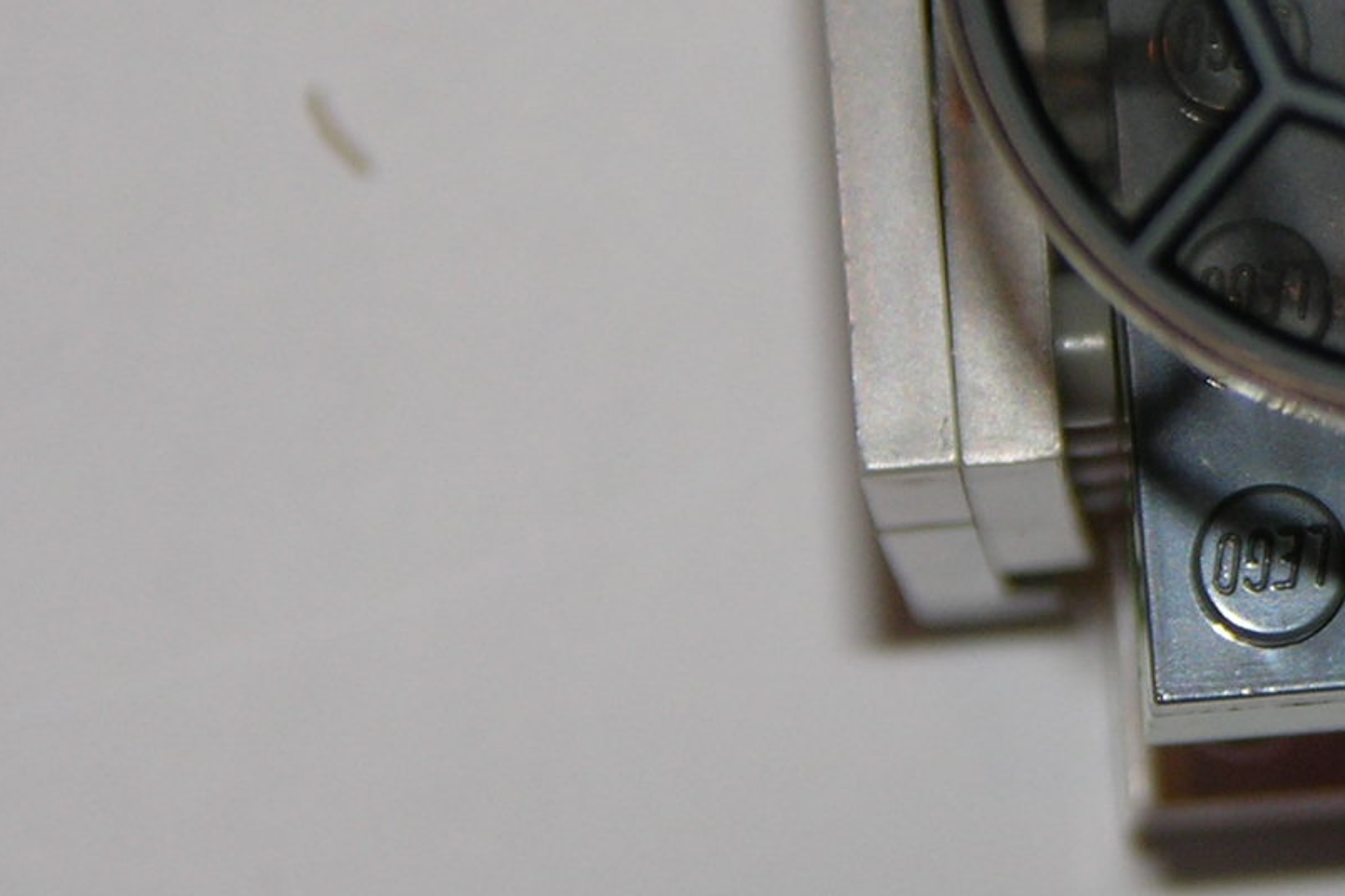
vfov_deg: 3.2
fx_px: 16288
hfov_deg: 4.7
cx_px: 1706
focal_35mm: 436
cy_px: 167
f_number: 3.8
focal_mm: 31.9
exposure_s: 1/120
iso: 50
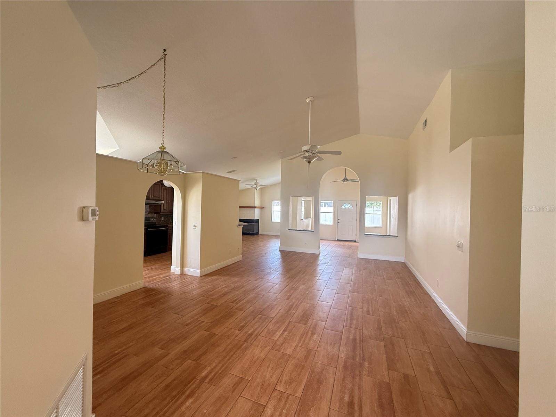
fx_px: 225
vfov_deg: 85.7
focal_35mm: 14
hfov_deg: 102.1
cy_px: 208
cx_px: 278
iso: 320
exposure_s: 1/75
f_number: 2.2
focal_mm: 2.22
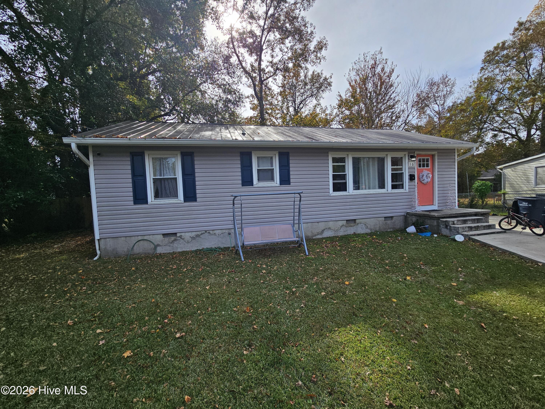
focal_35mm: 13
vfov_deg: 89.9
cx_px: 272
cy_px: 204
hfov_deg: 106.2
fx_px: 205
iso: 50
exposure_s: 1/1879
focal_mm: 2.2
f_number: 2.2
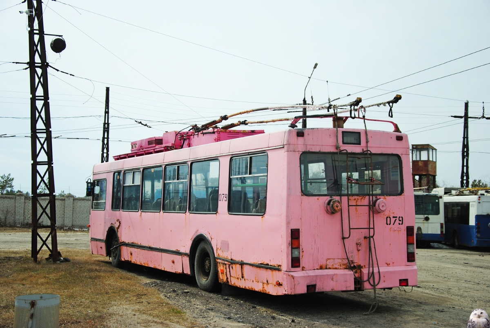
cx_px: 245
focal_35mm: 52
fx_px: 715
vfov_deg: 25.8
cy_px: 164
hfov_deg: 37.8
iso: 100
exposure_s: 1/1000
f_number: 4.5
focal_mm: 35
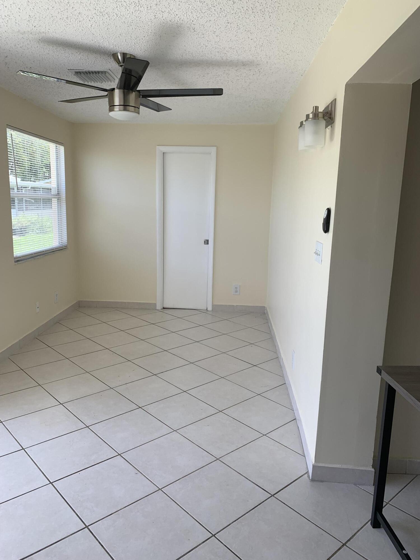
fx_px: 421
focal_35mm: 26
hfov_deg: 53.1
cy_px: 280
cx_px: 210
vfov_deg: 67.3
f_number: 1.8
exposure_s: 1/261
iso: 25
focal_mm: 4.25
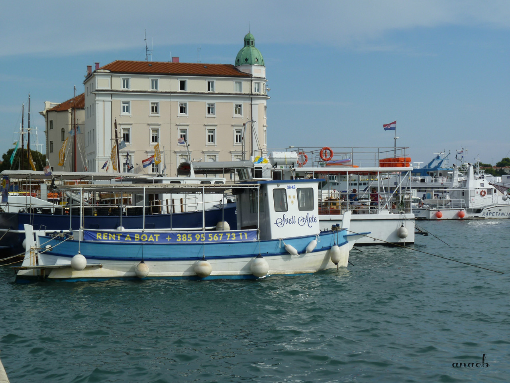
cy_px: 192
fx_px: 987
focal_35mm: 67
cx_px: 255
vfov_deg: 21.9
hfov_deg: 29.0
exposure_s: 1/400
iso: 80
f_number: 5.6
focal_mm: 11.9
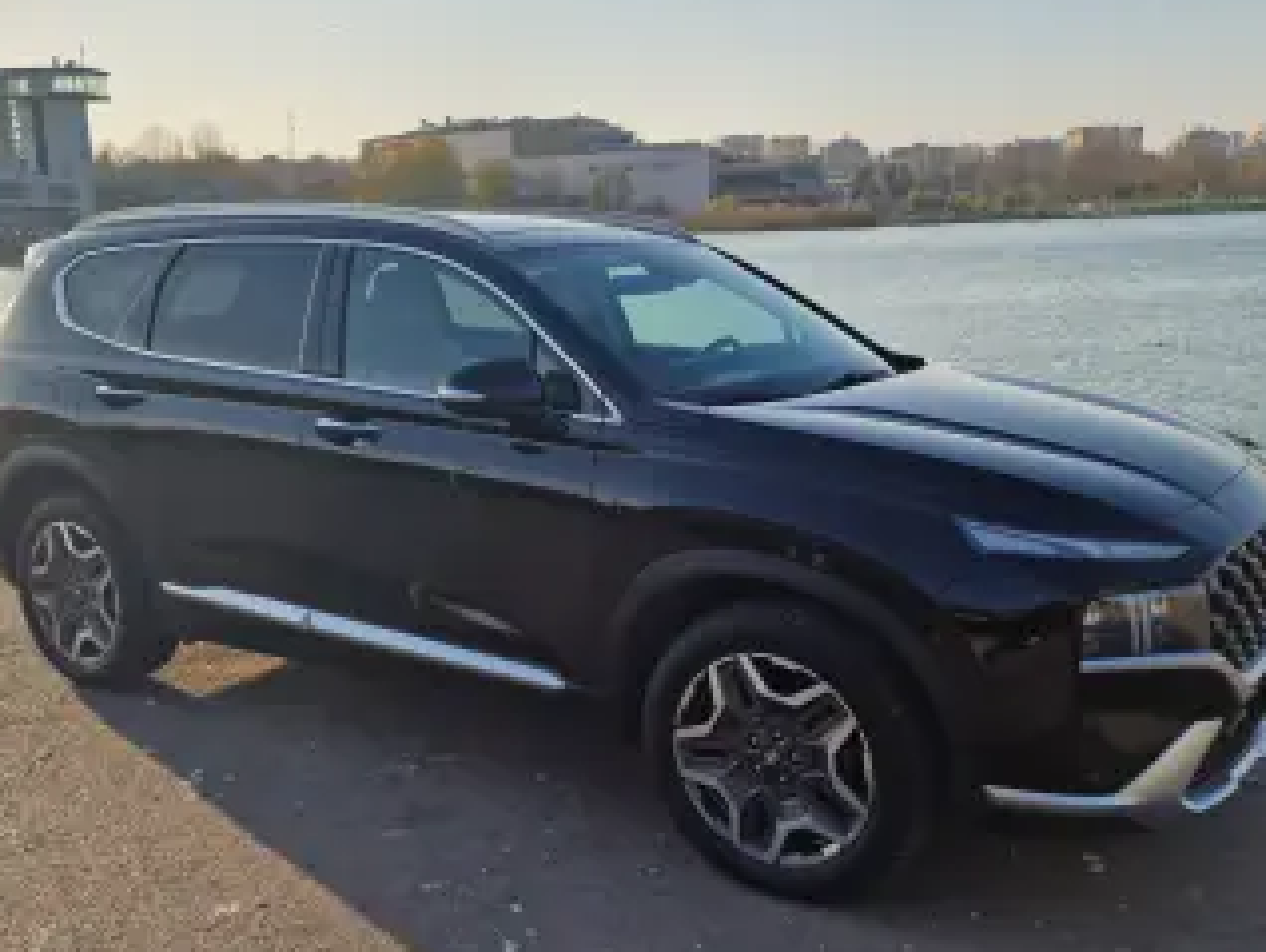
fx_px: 952
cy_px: 494
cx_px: 653
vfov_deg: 53.1
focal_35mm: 26
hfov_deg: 67.2
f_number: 1.8
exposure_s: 1/588
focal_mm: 6.4
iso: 50
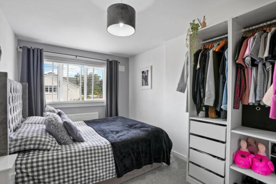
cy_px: 92
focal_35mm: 17
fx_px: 130
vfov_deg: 70.5
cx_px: 138
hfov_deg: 93.3
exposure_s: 1/3
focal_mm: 17
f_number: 8
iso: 250
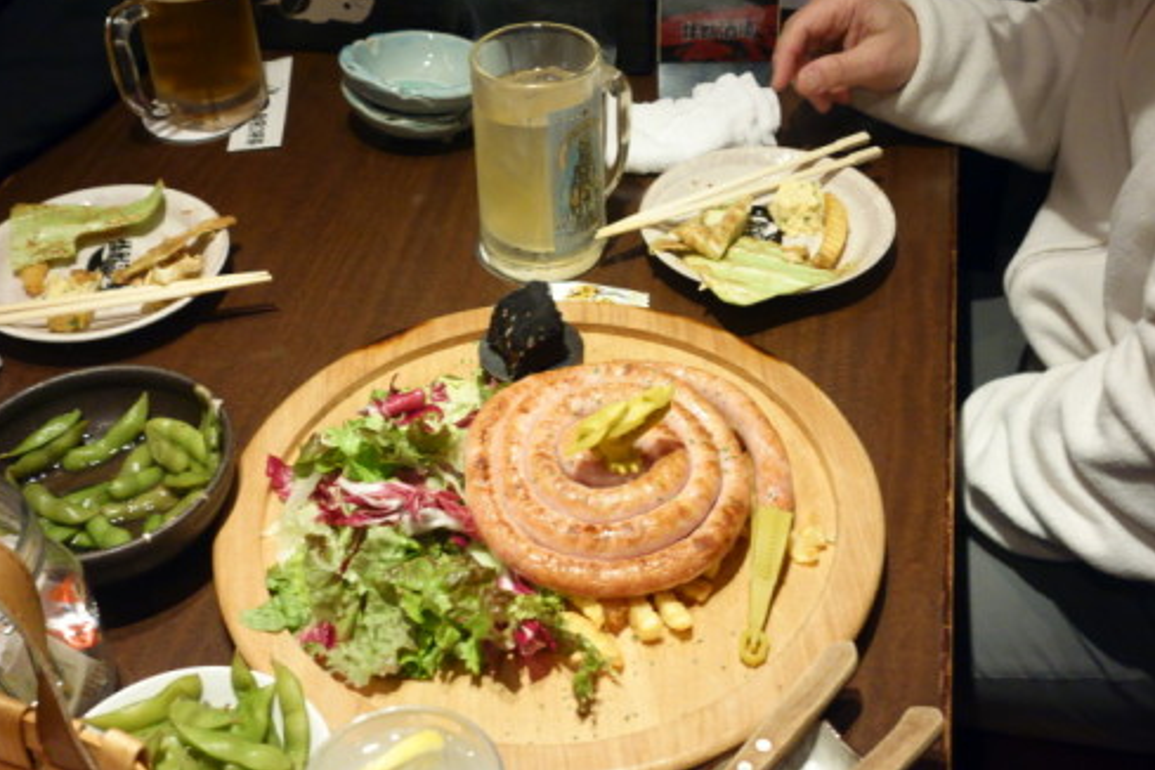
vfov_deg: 28.6
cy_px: 379
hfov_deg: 41.9
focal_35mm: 47
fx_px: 1508
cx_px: 579
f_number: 4
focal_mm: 17.18
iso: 1600
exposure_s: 1/40
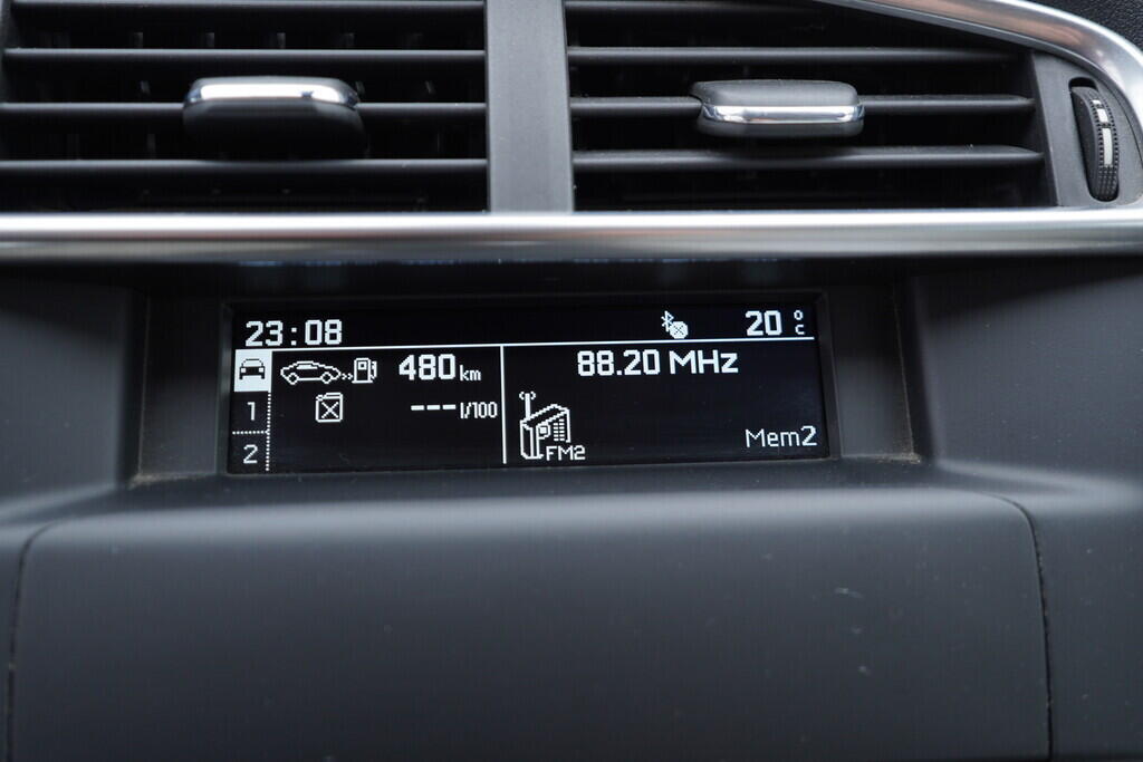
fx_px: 1143
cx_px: 572
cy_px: 381
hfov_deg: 53.1
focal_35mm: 36
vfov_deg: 36.9
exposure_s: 1/40
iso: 160
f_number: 2.8
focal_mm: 24
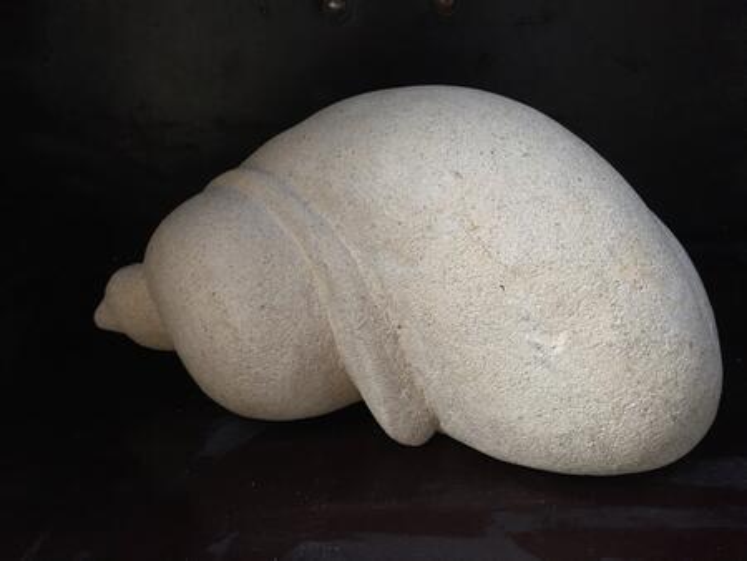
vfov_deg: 48.3
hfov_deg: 61.6
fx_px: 626
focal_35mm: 29
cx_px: 374
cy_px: 280
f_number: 2.2
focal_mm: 4.15
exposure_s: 1/33
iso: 64
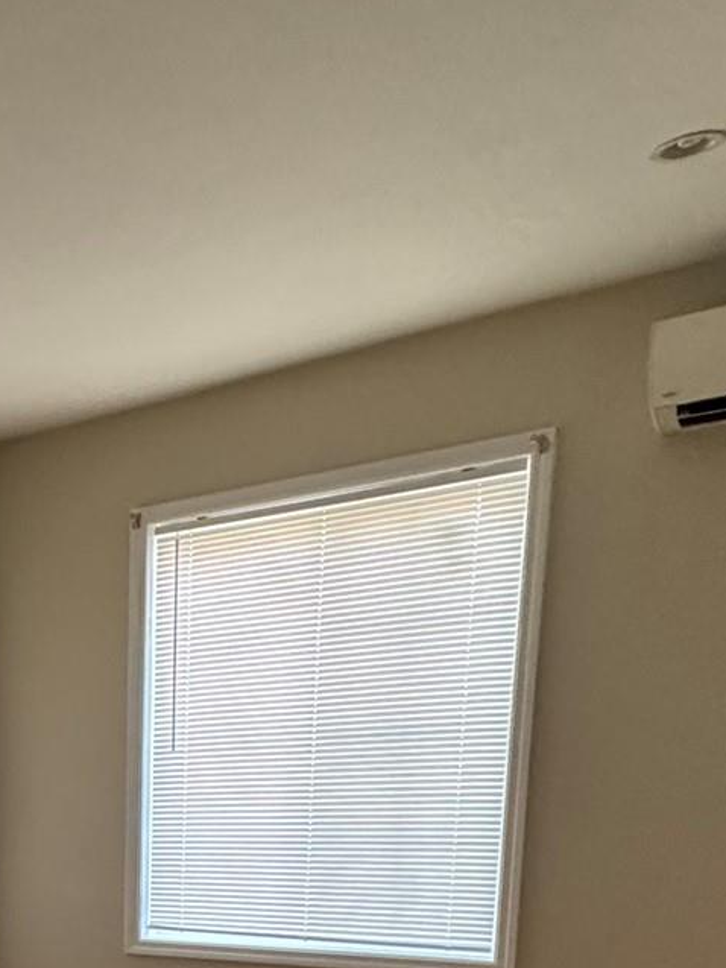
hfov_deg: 26.0
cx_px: -284
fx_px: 1258
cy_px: 1030
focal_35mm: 45
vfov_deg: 36.5
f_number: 2.2
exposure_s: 1/86
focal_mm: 2.22
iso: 320
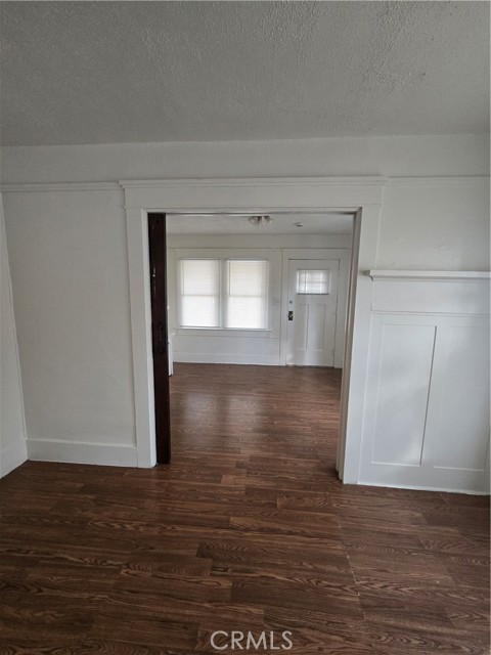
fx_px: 246
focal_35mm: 13
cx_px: 246
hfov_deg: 89.9
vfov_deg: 106.2
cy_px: 328
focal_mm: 2.2
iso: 320
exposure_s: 1/60
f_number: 2.2
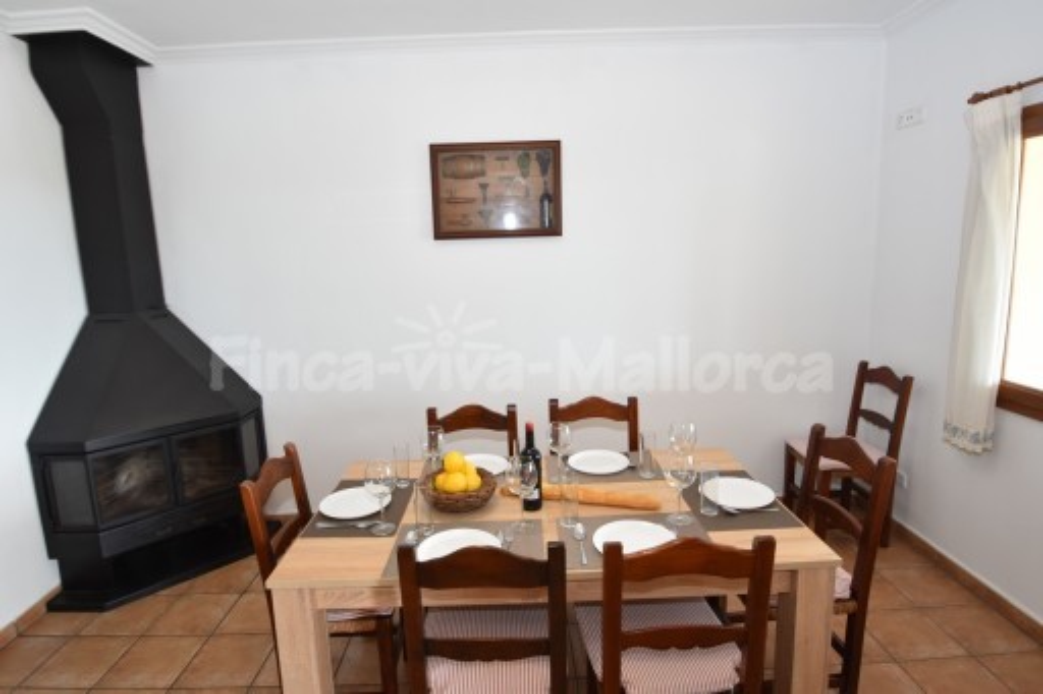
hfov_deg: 90.0
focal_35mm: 18
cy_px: 347
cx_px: 522
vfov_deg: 67.3
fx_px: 521
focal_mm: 12
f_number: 4
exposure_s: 1/60
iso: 500
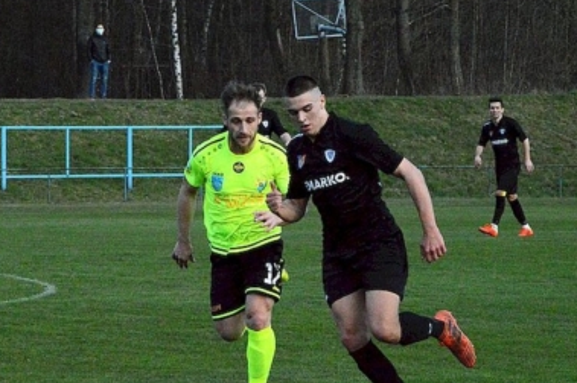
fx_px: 3966
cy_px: 206
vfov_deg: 5.5
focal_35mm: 248
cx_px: 230
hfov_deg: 8.3
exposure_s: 1/4000
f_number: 13
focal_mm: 125
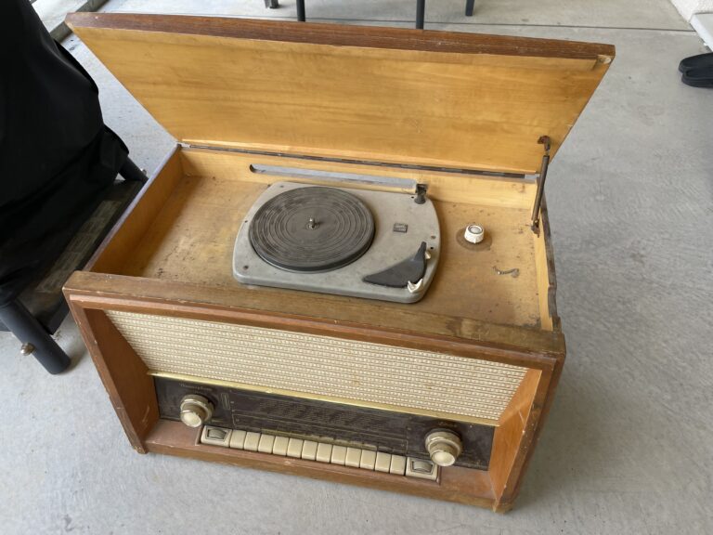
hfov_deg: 67.3
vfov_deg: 53.1
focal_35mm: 26
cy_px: 268
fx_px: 536
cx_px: 356
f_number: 1.6
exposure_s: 1/166
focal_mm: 4.2
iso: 32
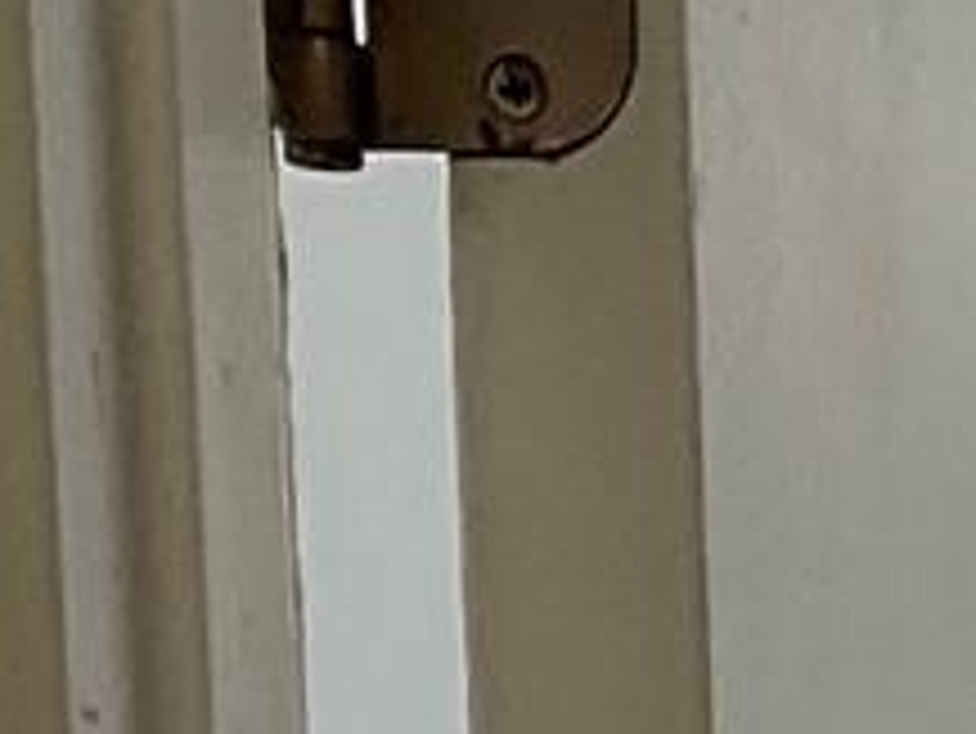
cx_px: 3013
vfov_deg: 6.1
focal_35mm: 214
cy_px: 2657
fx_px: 6037
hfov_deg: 7.9
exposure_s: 1/126
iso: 16
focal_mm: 3
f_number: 1.8
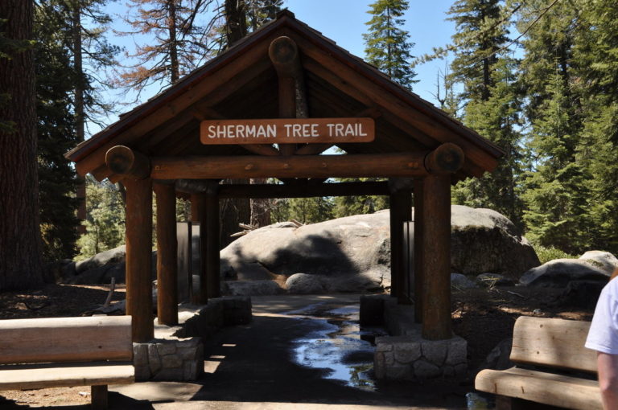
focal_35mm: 42
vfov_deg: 31.8
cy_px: 205
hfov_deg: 46.5
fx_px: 720
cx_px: 309
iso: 200
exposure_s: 1/200
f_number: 7.1
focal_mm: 28
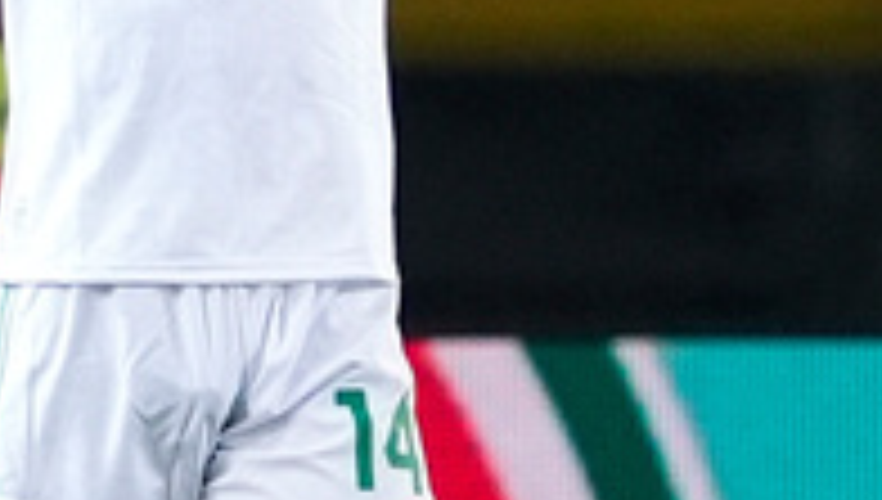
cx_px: 1557
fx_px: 51161
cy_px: 83
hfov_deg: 1.0
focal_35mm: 2184
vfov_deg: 0.6
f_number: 2.8
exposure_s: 1/1250
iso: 1600
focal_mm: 400
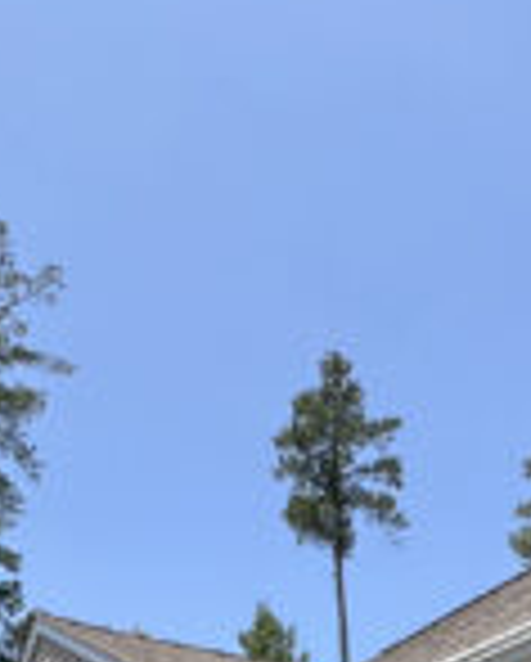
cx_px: 590
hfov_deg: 31.0
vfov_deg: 30.7
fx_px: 843
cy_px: 912
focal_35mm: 43
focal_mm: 1.57
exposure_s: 1/968
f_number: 1.8
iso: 32
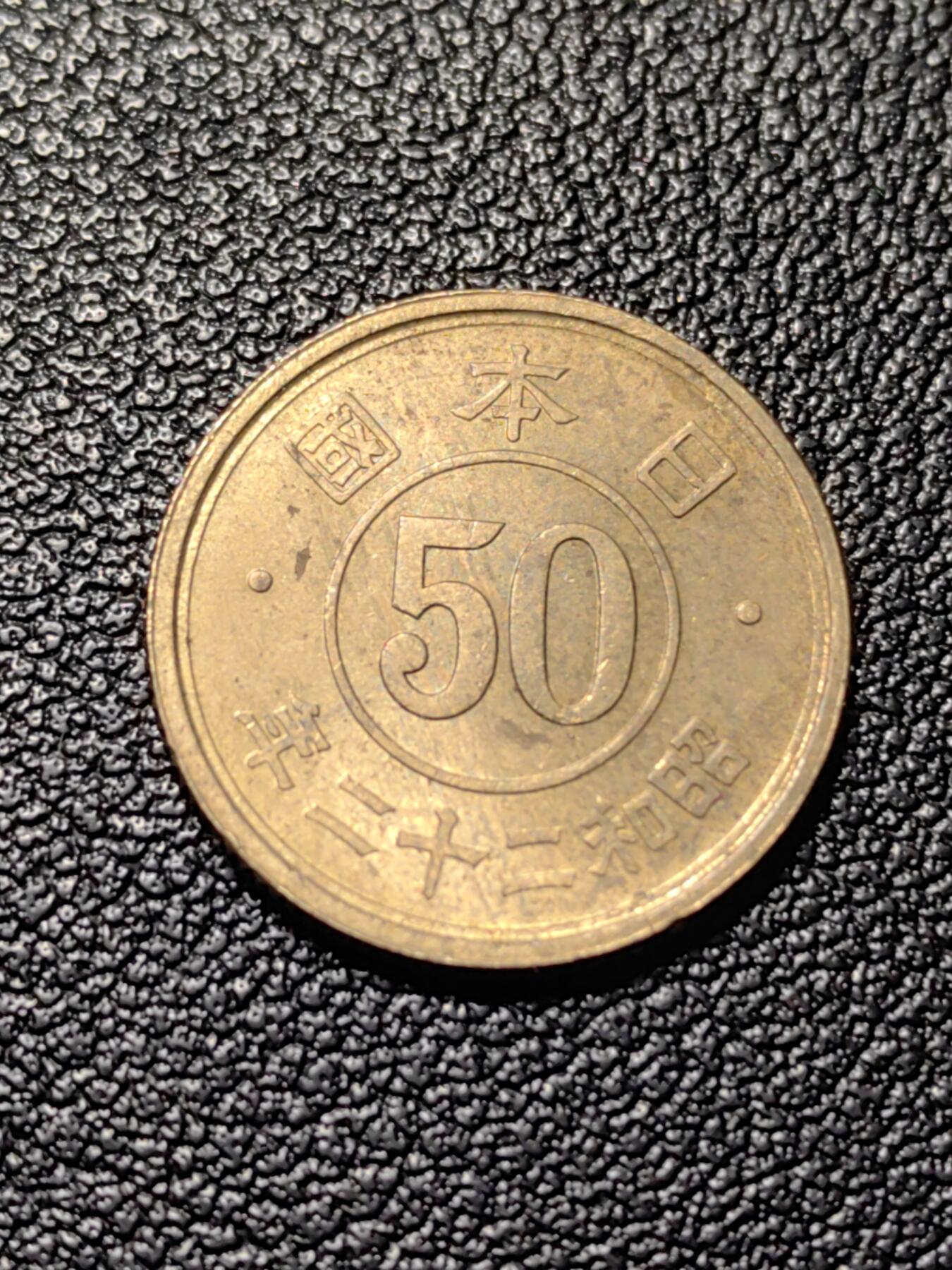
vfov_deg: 24.4
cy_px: 635
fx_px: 2934
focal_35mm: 80
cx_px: 476
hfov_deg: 18.4
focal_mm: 5.75
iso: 64
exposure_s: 1/100
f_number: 2
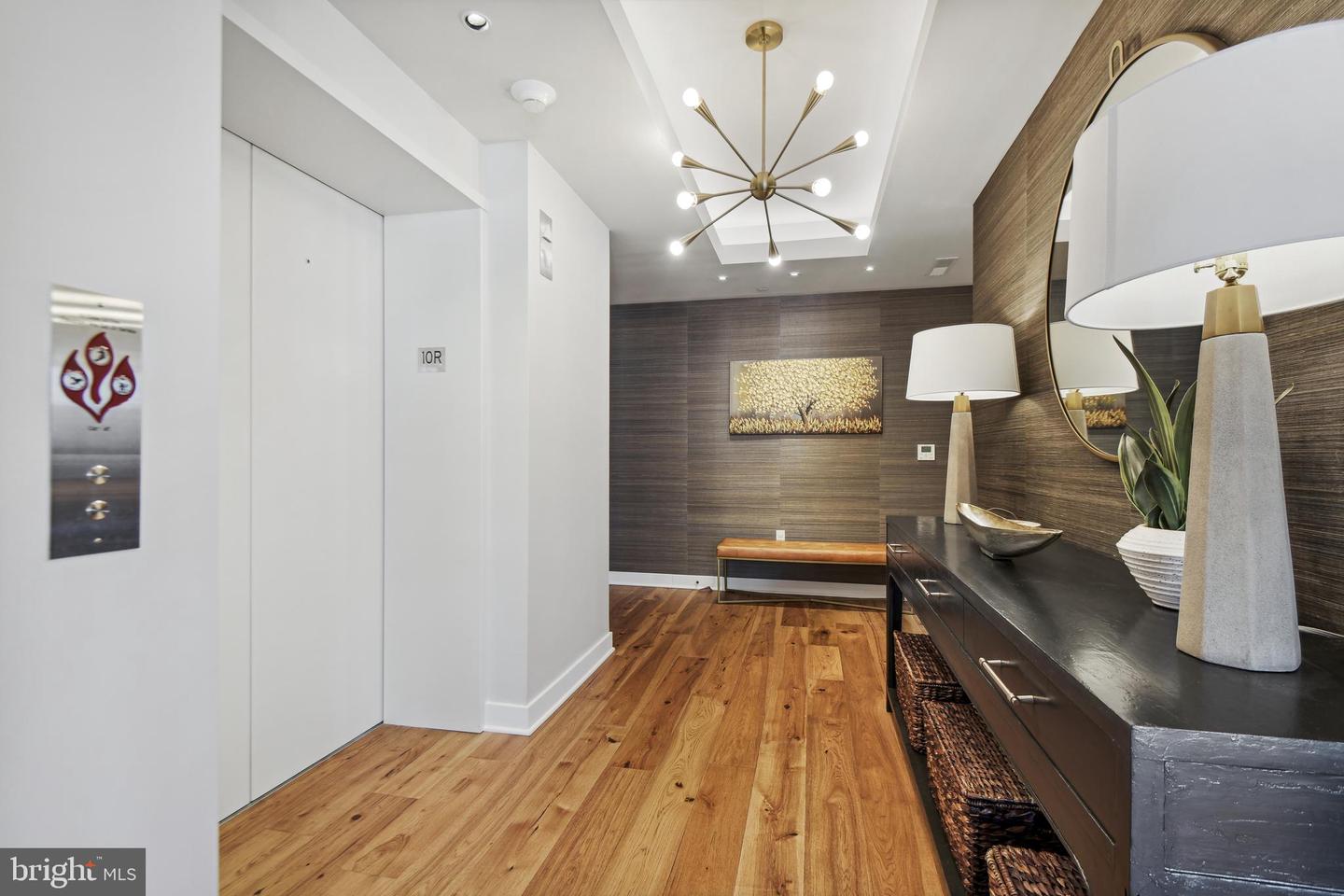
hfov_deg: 96.7
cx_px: 672
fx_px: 597
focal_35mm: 16
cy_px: 448
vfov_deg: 73.7
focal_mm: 16
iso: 200
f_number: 8
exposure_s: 1/6
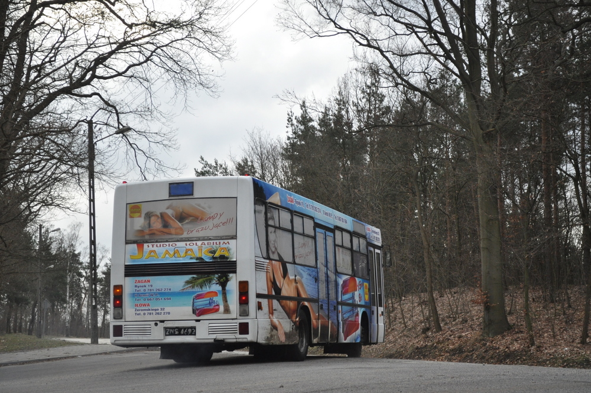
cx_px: 296
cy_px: 196
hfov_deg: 29.3
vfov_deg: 19.7
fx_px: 1132
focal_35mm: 69
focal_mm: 46
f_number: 5.3
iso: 900
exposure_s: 1/500
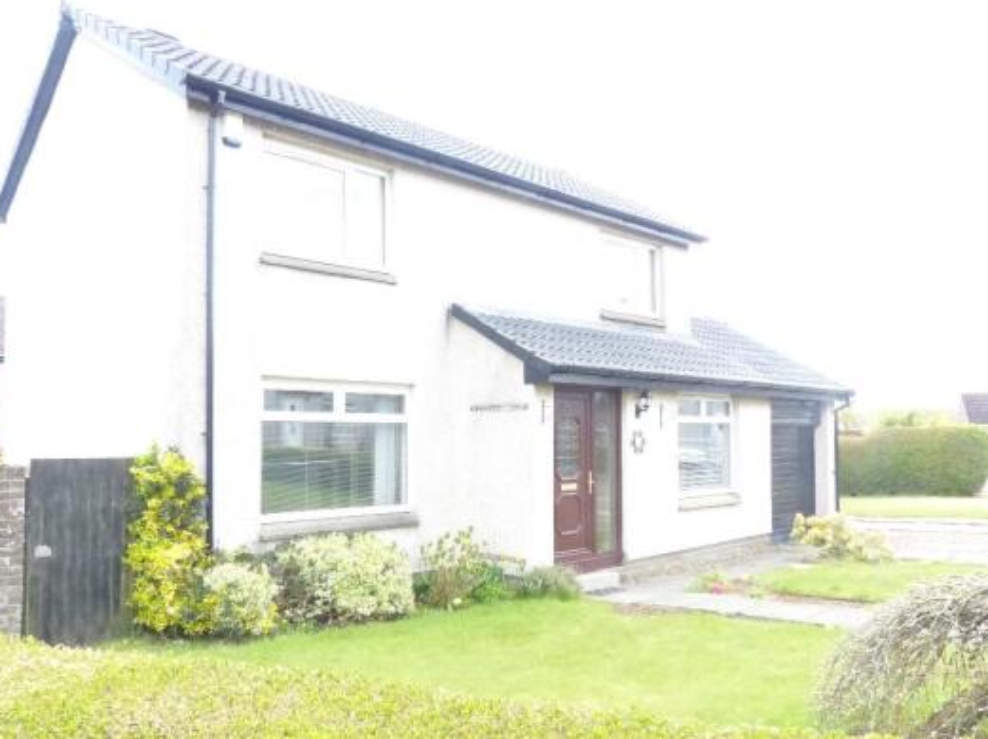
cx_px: 477
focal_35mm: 28
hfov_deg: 63.5
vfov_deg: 49.6
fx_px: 799
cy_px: 412
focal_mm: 4.5
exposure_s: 1/400
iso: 800
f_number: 5
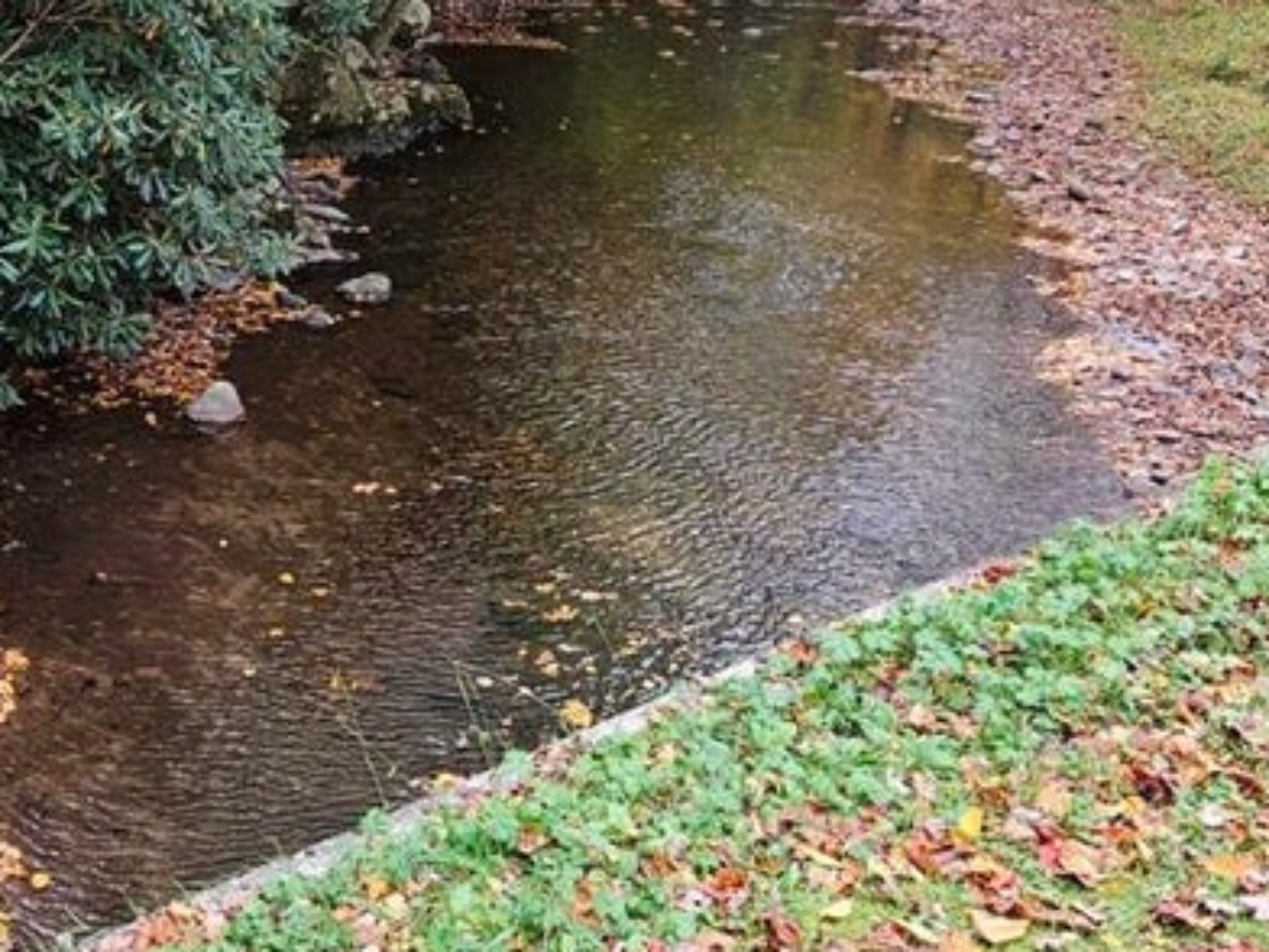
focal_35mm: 50
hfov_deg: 37.1
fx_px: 1833
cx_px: 296
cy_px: 418
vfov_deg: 29.1
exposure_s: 1/207
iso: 50
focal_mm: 5.4
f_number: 1.8
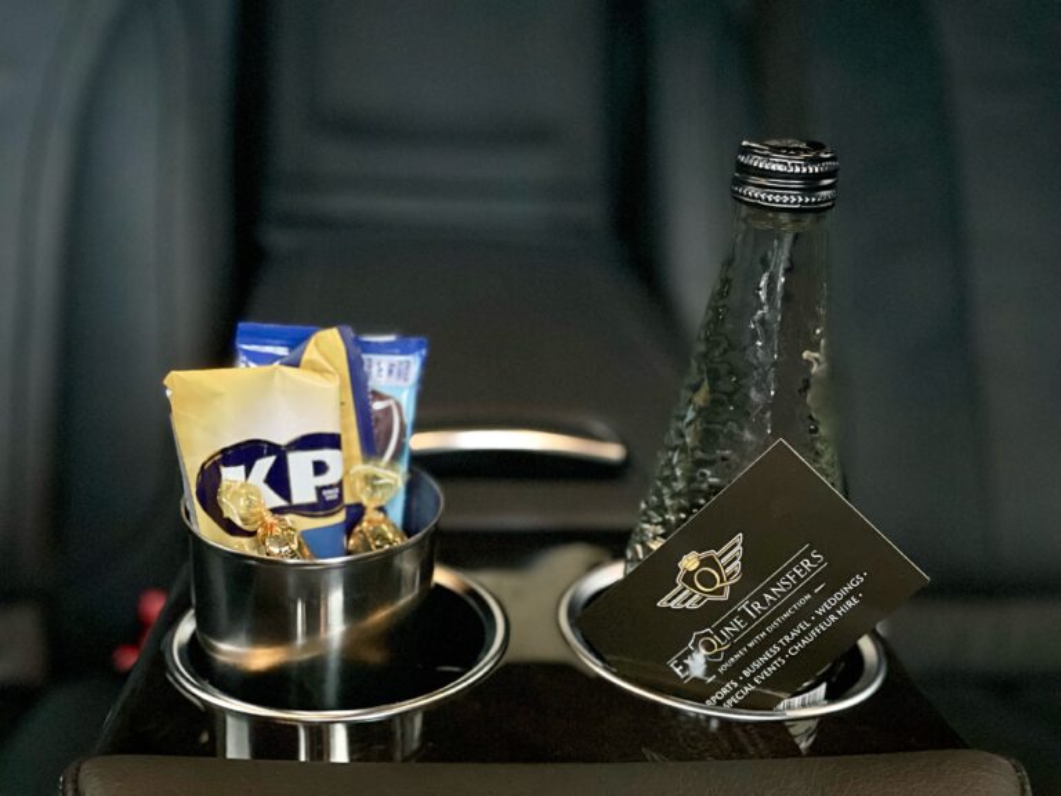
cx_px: 530
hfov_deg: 36.8
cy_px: 398
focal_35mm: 52
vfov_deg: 28.0
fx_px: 1594
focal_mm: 6
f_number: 2
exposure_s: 1/15
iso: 2000
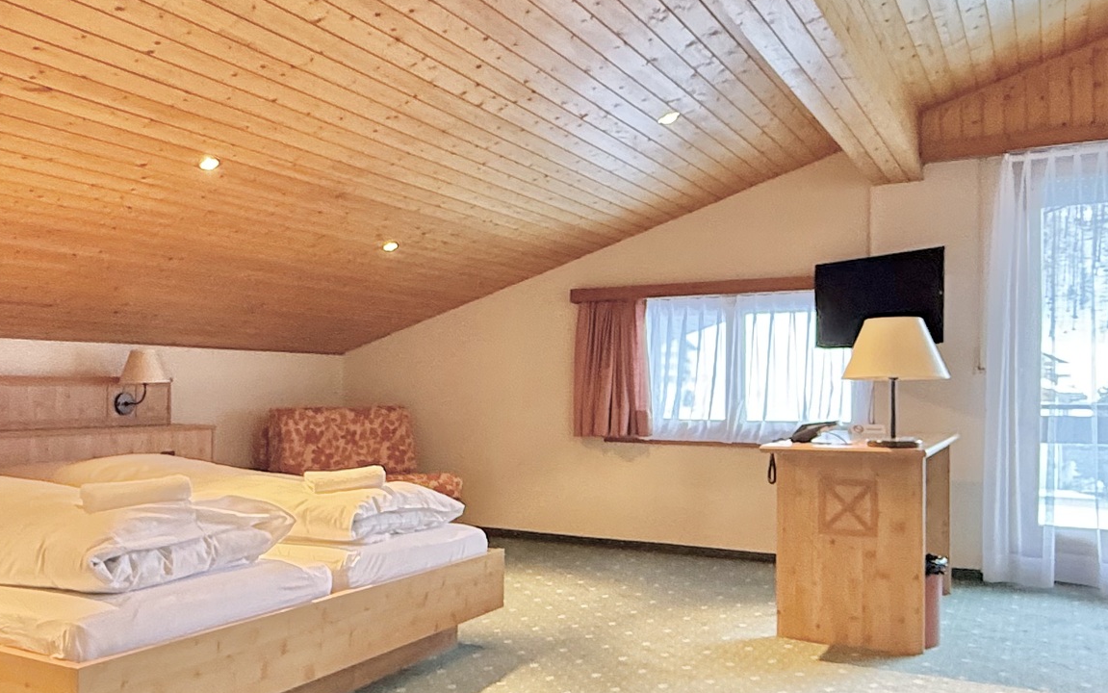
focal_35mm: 33
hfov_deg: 57.8
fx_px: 997
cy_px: 394
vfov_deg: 38.3
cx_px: 463
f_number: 2.2
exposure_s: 1/50
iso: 500
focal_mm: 2.22
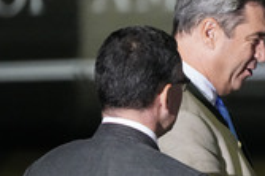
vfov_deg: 1.3
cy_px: 179
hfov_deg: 1.9
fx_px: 7935
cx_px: 320
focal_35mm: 1079
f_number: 5.6
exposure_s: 1/250
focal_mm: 400
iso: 12800
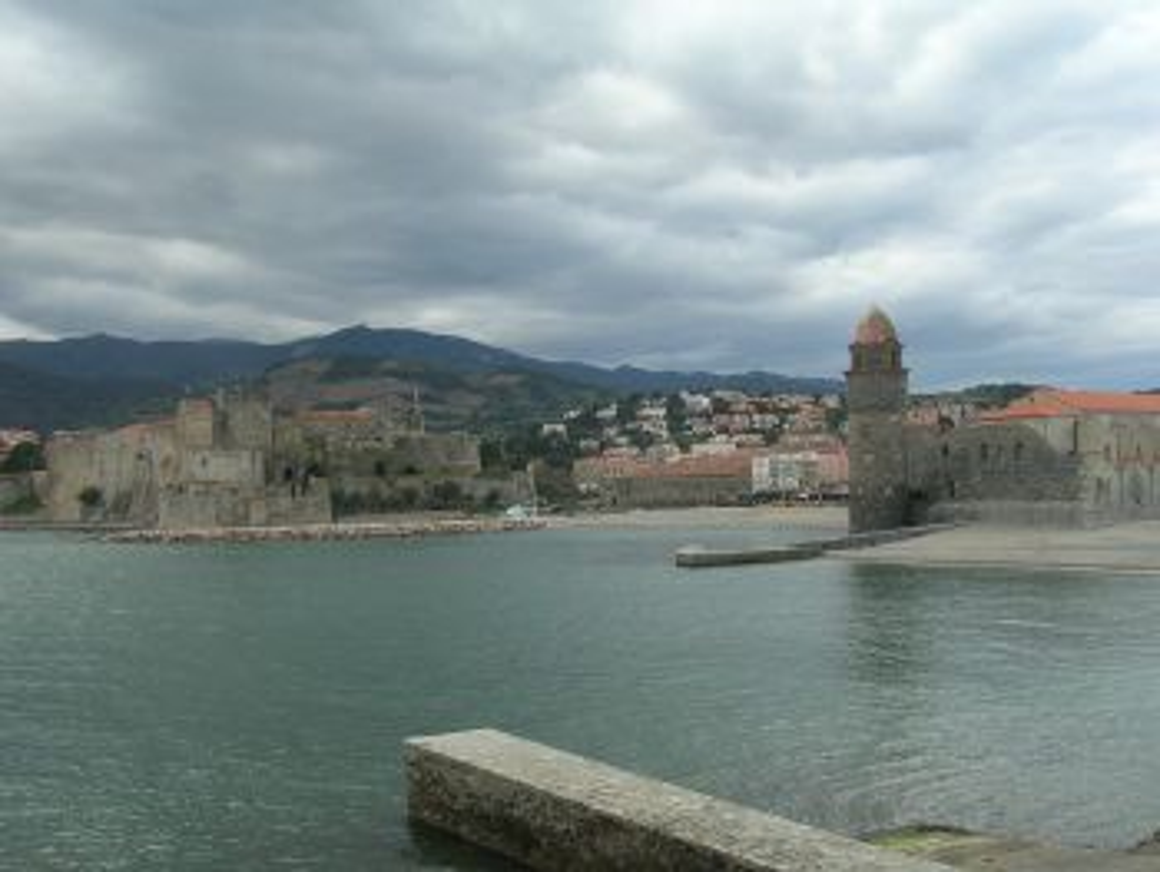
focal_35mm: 38
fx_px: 1274
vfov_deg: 37.8
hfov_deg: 48.9
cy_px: 436
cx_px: 580
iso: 71
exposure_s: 1/196
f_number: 5.6
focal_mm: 5.8
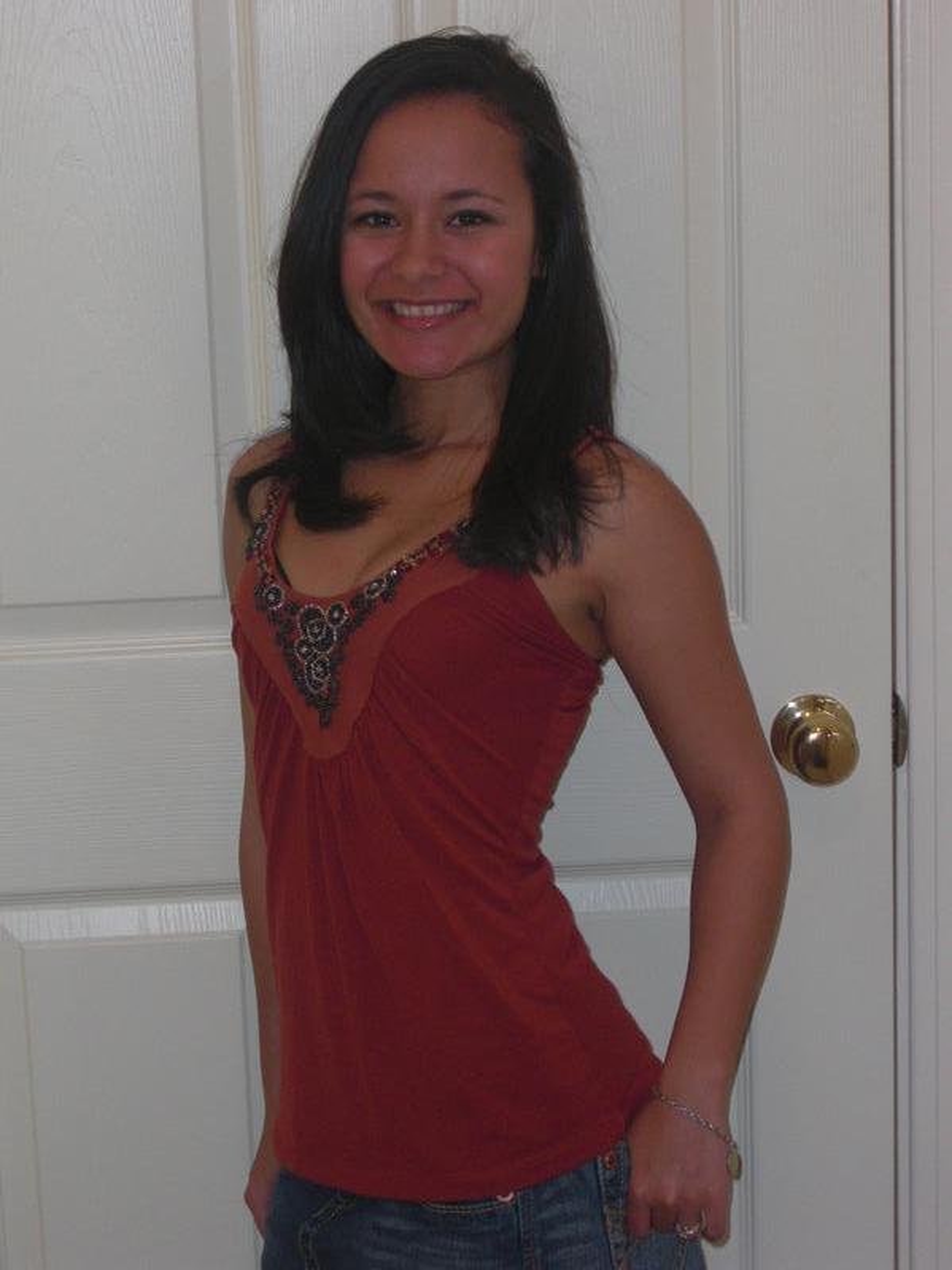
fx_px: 3264
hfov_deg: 16.6
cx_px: 476
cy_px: 635
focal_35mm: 89
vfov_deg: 22.0
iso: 200
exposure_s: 1/30
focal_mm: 15.7
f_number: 4.8
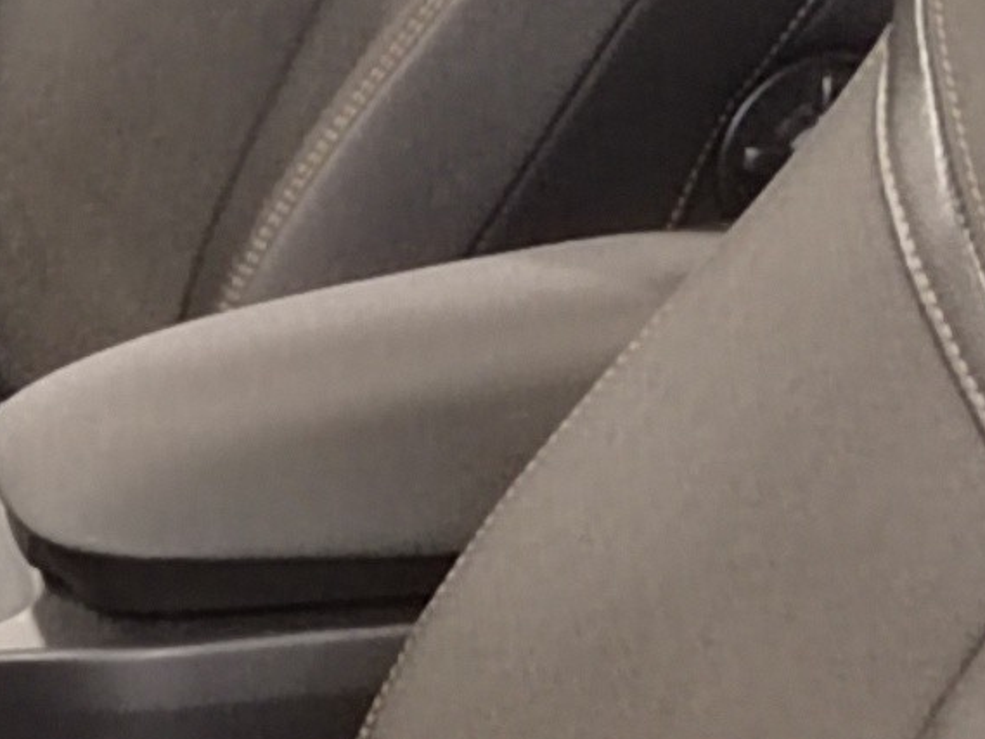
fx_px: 5664
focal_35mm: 199
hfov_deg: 9.4
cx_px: -852
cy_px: 751
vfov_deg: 7.4
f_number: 1.9
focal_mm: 5.52
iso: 3997
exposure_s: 1/50
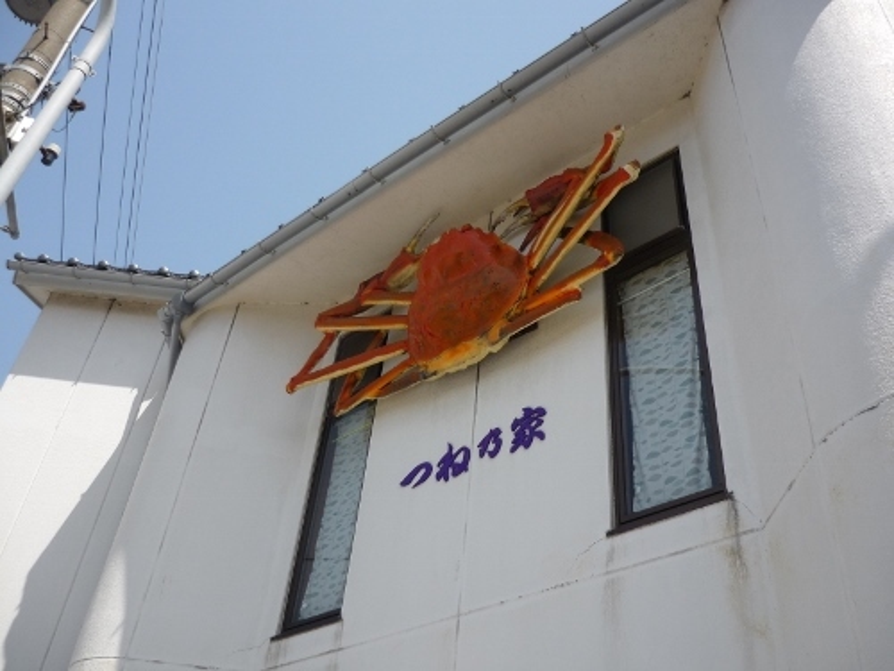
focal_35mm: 33
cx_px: 447
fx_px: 852
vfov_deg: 42.9
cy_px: 336
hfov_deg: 55.4
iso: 100
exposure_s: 1/1000
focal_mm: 5.5
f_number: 2.8
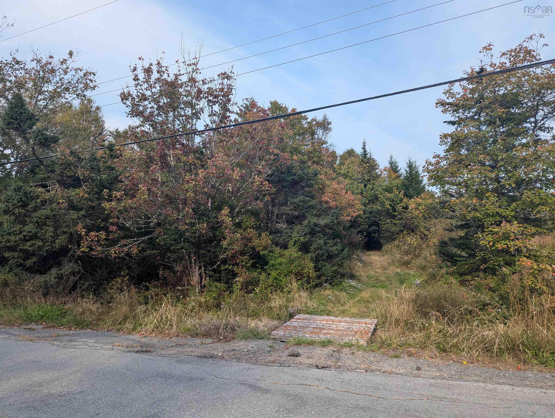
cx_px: 278
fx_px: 385
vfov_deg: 56.9
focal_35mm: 24
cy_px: 209
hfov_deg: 71.5
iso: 49
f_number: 1.85
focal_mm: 6.81
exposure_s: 1/1019
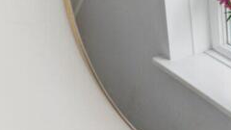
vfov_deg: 11.4
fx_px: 649
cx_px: 266
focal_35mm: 106
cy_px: 53
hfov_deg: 19.2
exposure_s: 1/125
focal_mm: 35
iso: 400
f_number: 8
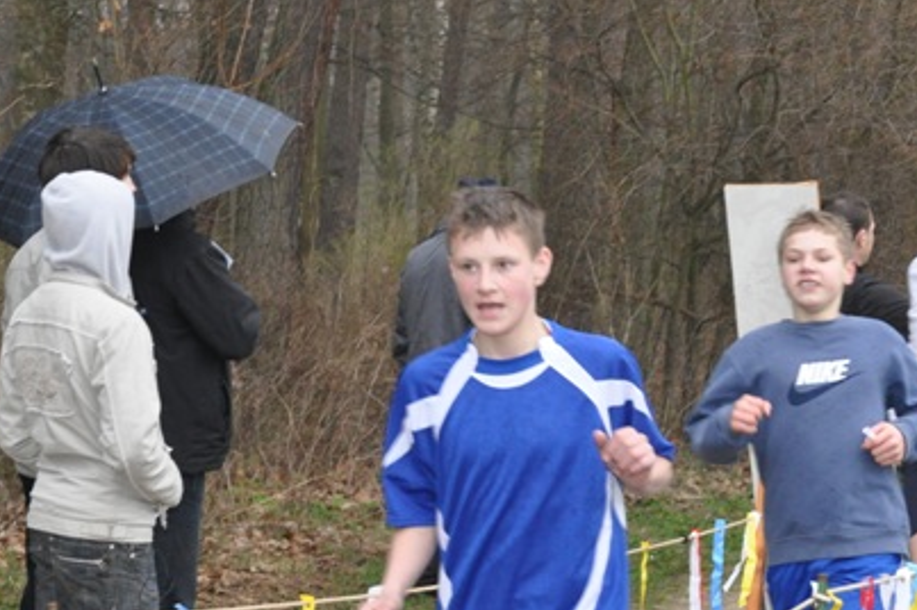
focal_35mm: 125
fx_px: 3181
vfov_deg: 10.9
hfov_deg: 16.4
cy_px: 413
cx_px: 587
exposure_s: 1/125
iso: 1000
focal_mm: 42
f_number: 5.6
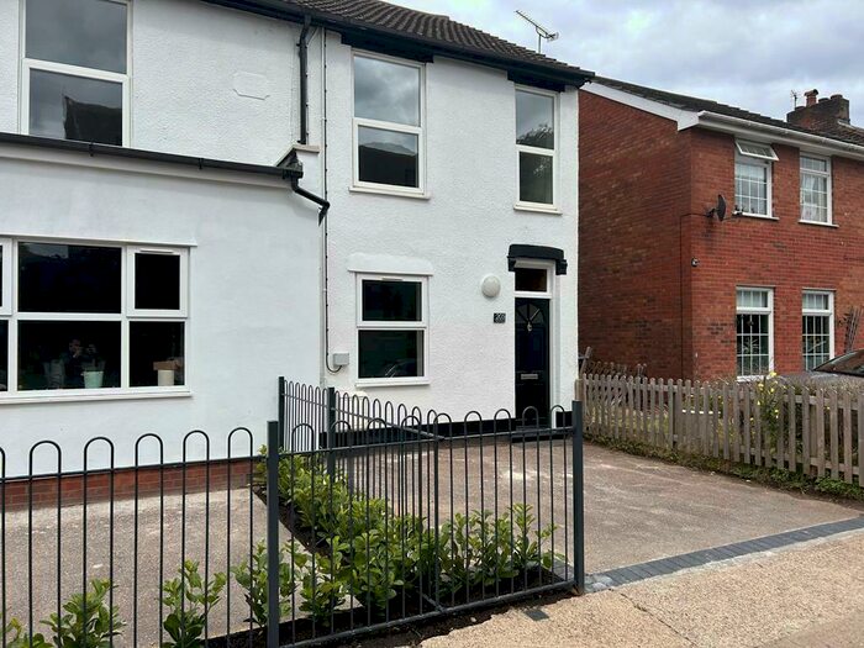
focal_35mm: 26
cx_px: 432
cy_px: 324
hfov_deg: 67.3
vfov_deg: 53.1
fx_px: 649
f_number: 1.5
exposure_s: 1/4444
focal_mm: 5.7
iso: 50
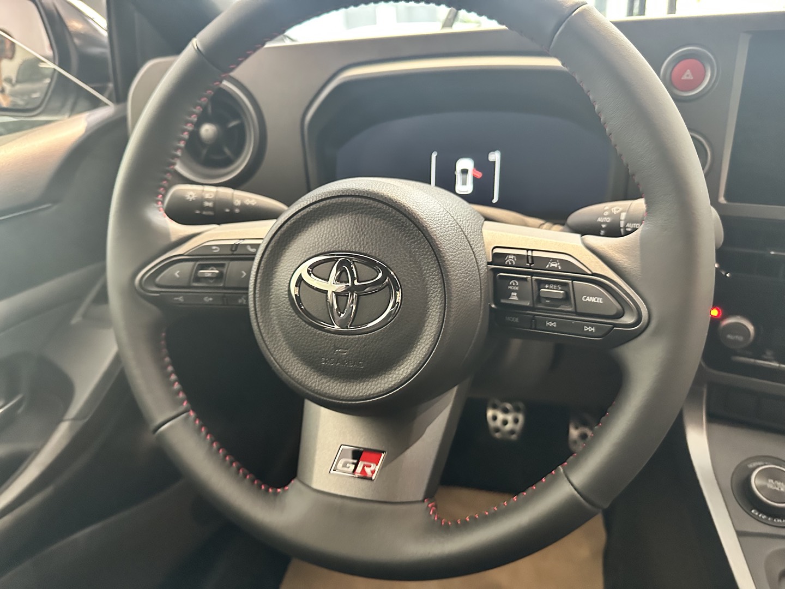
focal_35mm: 24
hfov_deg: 71.6
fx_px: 544
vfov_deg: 56.8
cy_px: 294
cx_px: 392
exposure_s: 1/50
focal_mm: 6.86
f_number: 1.78
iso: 800
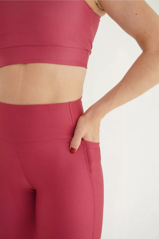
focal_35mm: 54
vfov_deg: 36.9
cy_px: 120
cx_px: 80
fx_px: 358
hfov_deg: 25.1
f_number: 5.6
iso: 200
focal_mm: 36
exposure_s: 1/125
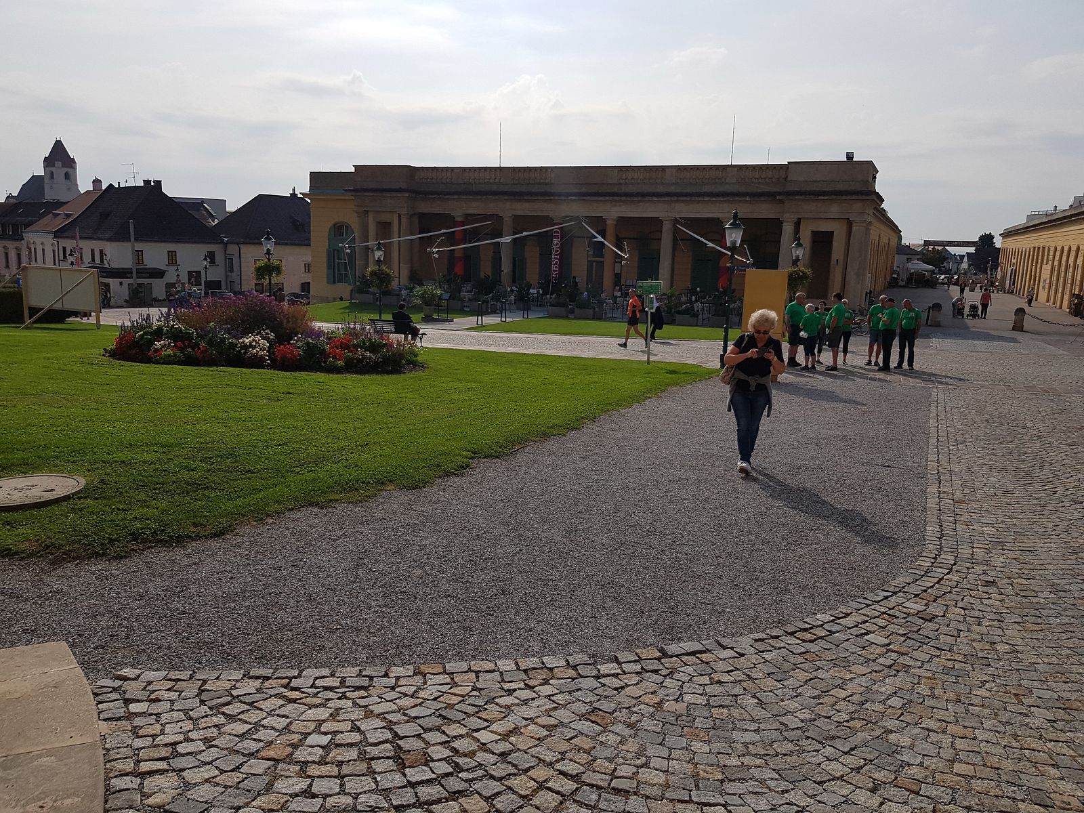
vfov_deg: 53.1
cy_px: 406
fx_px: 814
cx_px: 542
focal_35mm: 26
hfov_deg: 67.3
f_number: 1.7
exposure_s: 1/6208
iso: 50
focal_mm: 4.2
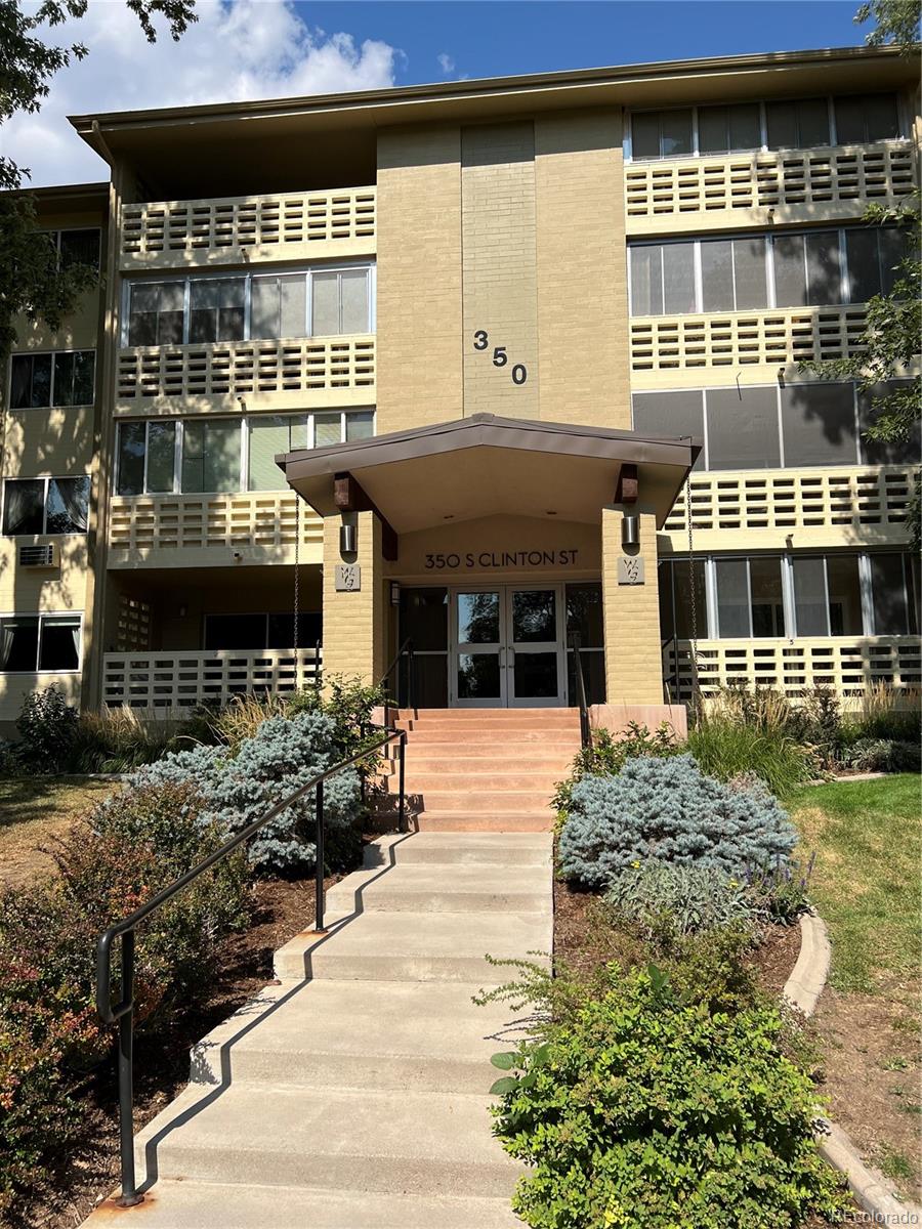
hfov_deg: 53.1
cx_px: 461
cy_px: 614
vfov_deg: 67.3
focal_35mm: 26
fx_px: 923
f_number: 1.5
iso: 50
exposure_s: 1/5882
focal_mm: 5.7
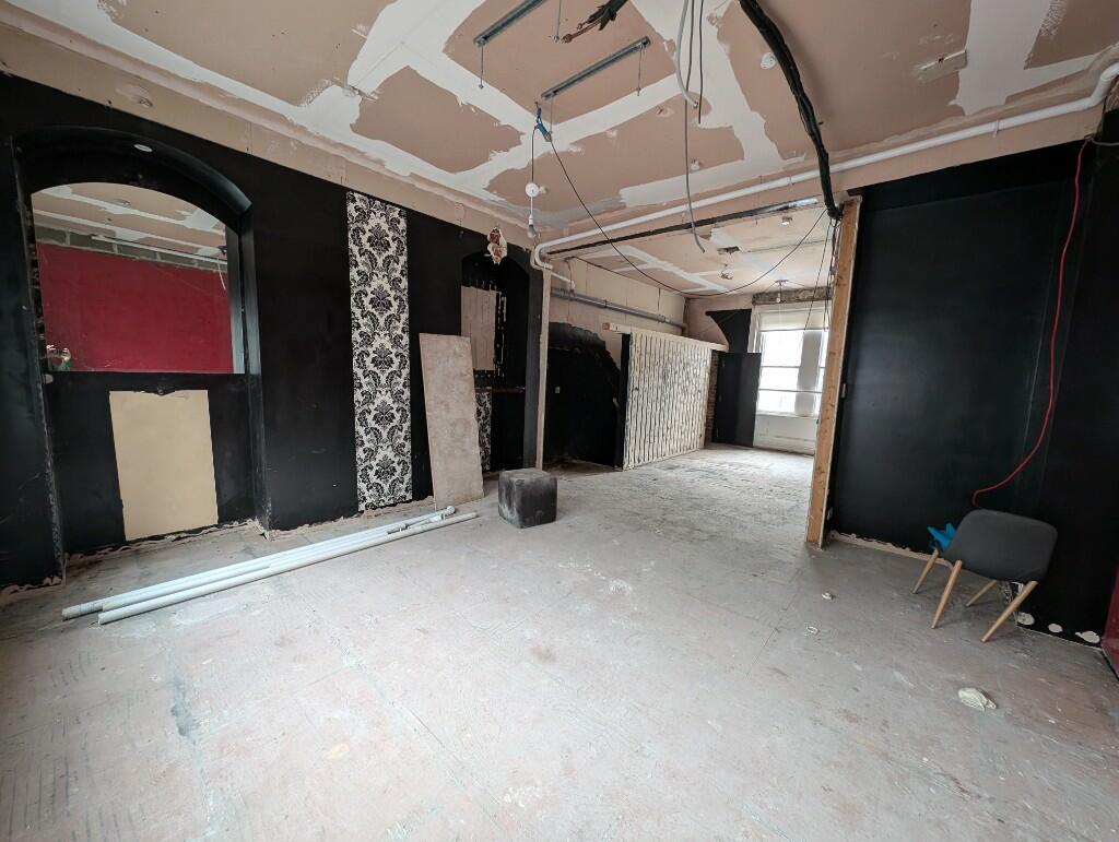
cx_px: 560
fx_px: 388
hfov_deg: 110.5
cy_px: 421
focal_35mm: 12
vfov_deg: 94.6
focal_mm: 2.23
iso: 77
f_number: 1.95
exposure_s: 1/32.3
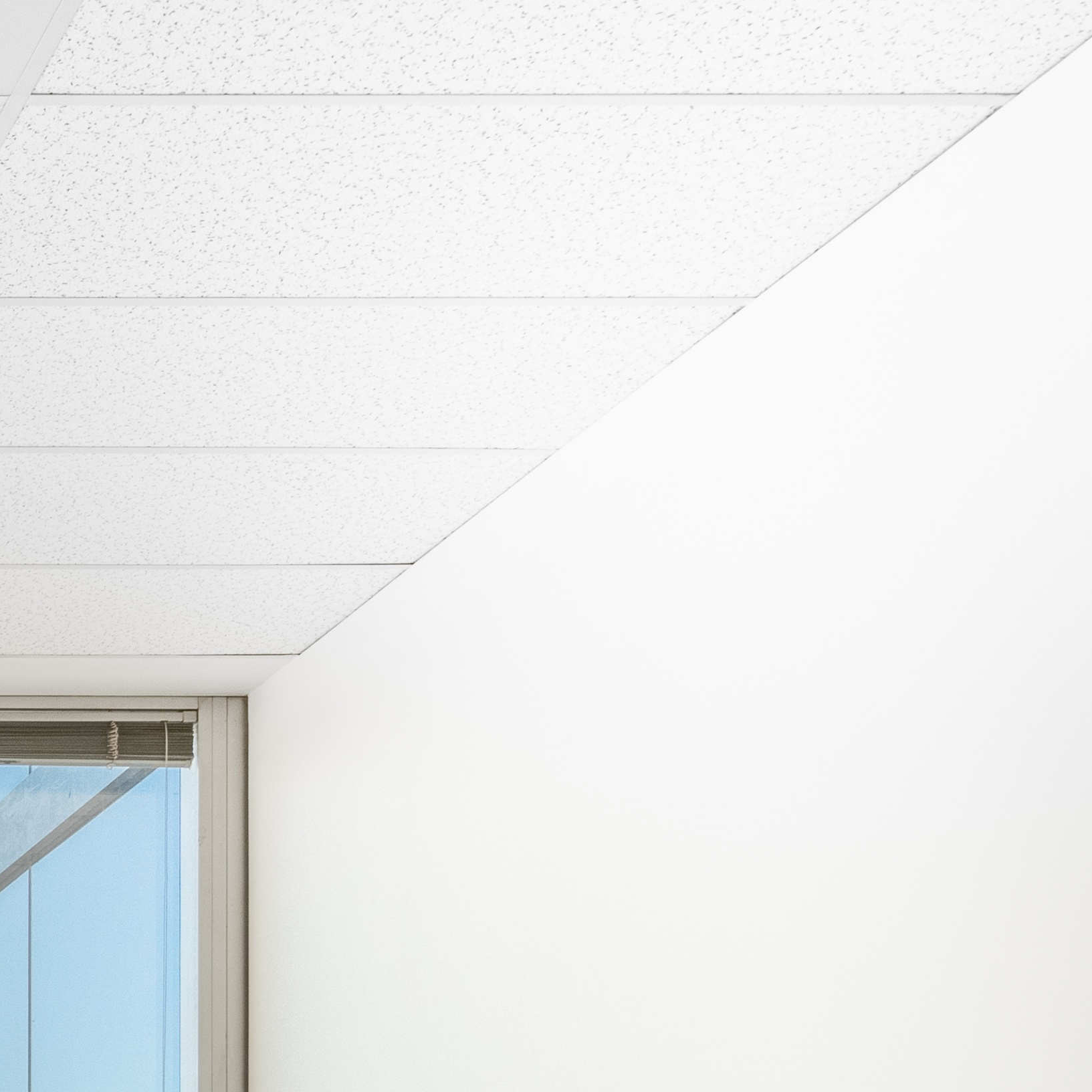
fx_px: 2356
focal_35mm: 66
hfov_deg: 20.7
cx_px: -699
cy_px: 1453
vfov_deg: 23.0
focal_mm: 16
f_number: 8
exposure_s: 1/500
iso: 400
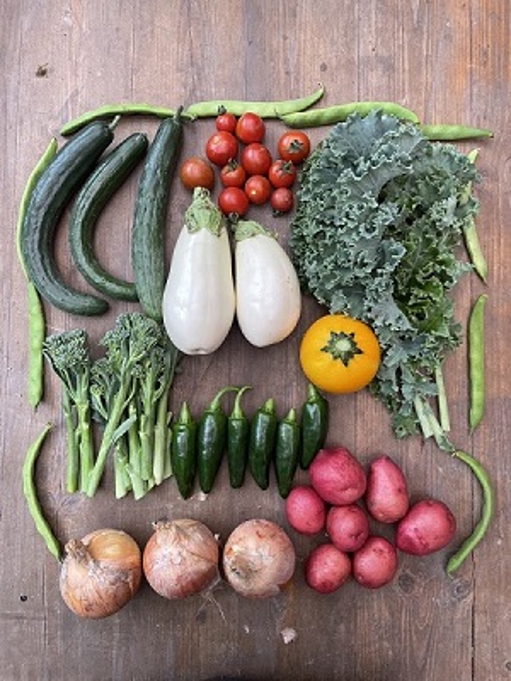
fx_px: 512
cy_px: 340
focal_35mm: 26
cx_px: 256
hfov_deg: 53.1
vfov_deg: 67.3
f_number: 1.6
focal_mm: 4.2
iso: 64
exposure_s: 1/121
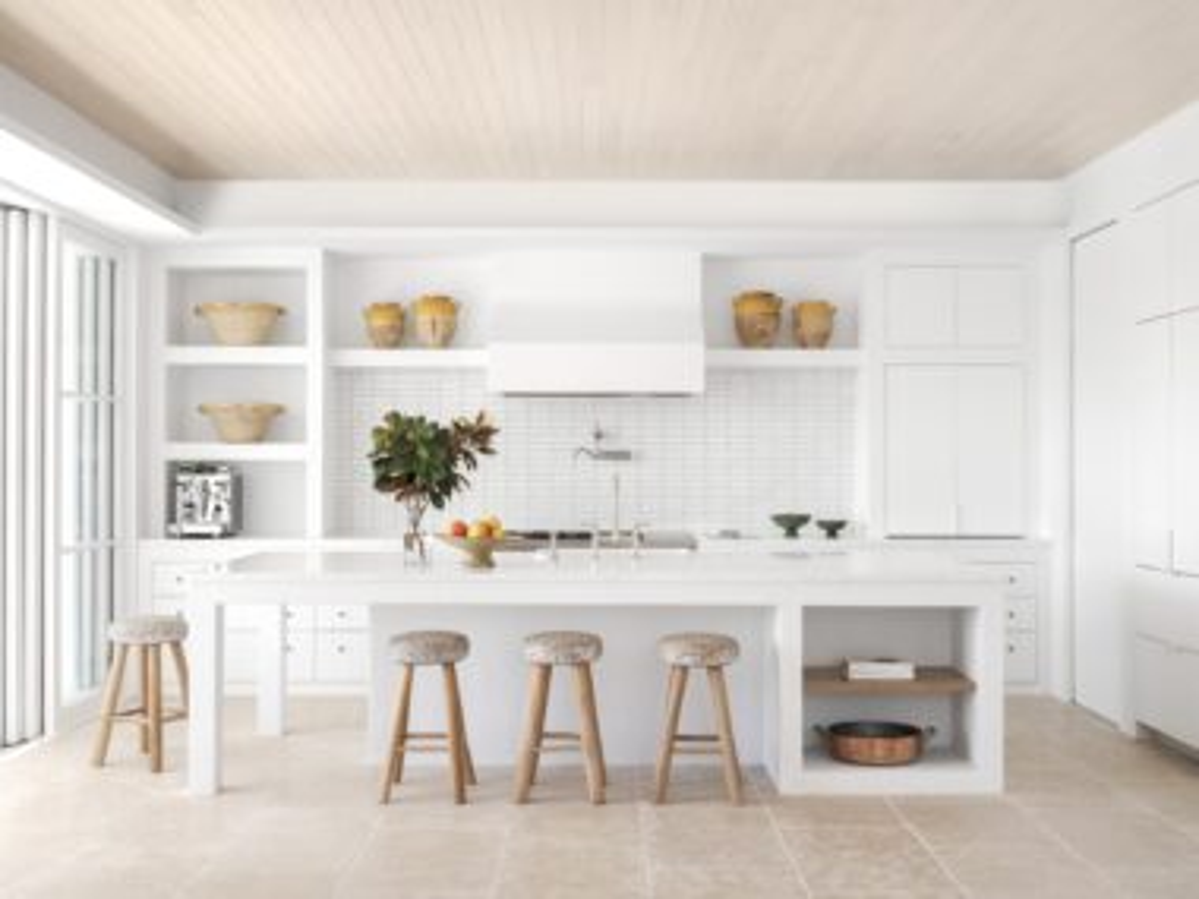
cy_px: 450
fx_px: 1351
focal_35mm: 39
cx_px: 600
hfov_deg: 47.9
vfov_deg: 36.8
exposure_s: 1/1.67
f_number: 14
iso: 100
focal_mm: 49.8
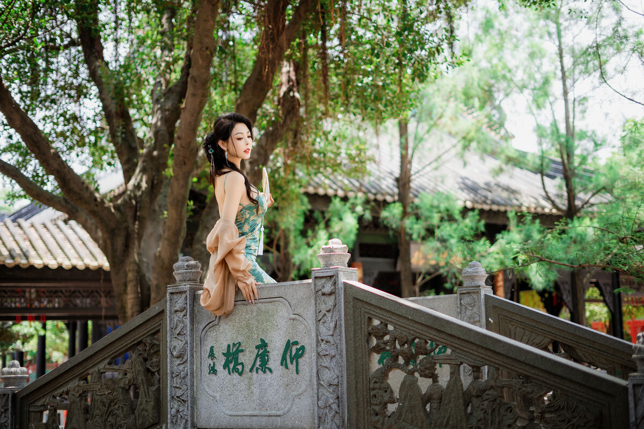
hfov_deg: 39.6
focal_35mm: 50
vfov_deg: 27.0
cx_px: 322
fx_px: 894
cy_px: 214
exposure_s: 1/320
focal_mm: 50
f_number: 2
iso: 100
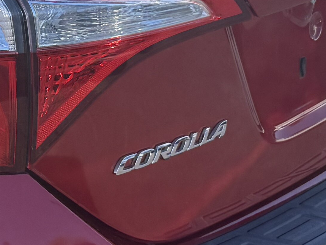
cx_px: -277
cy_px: 0
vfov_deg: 11.7
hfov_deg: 13.9
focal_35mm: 125
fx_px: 1177
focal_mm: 6.76
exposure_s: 1/2907
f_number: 1.78
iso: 100
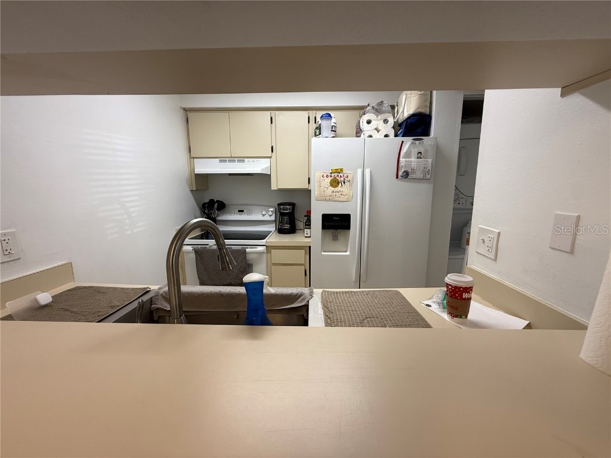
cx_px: 306
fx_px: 247
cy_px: 229
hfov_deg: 102.1
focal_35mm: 14
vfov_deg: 85.7
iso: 200
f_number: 2.2
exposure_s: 1/120
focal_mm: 2.22
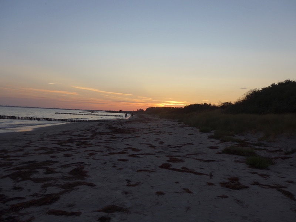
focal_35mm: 29
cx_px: 148
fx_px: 248
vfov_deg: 48.2
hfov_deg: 61.7
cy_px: 111
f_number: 2.8
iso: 80
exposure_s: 1/320
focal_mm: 6
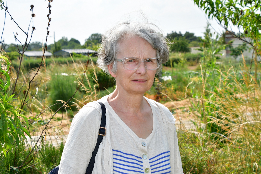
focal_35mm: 72
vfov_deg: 18.9
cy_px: 87
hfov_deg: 28.1
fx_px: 522
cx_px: 130
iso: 100
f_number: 9
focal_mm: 48
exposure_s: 1/250
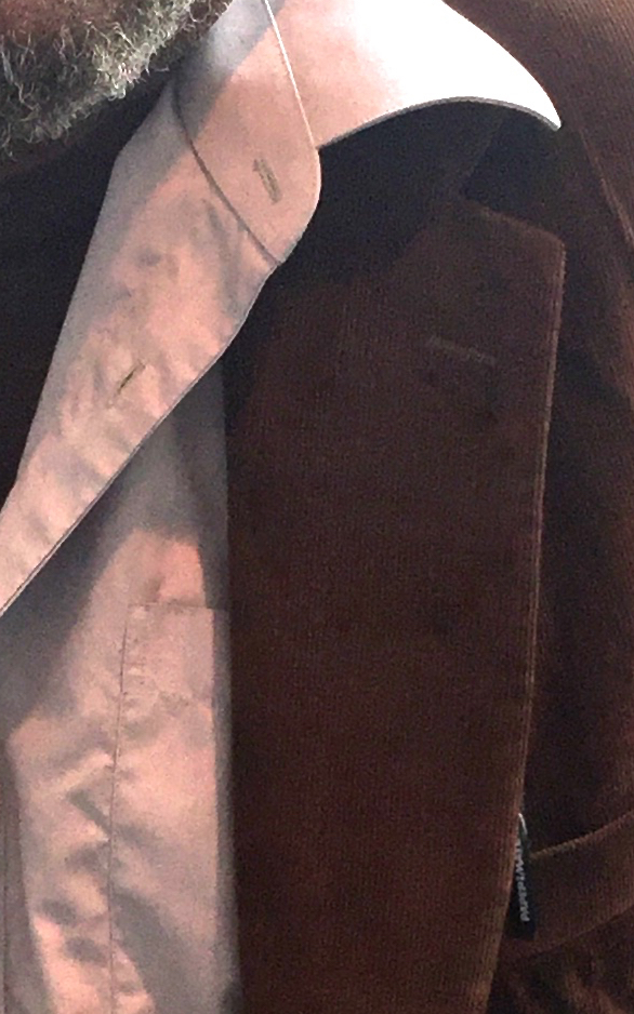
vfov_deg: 19.4
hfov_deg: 12.1
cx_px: -1
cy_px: 733
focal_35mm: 107
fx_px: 2959
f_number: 2.2
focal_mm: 4.15
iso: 50
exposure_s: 1/120
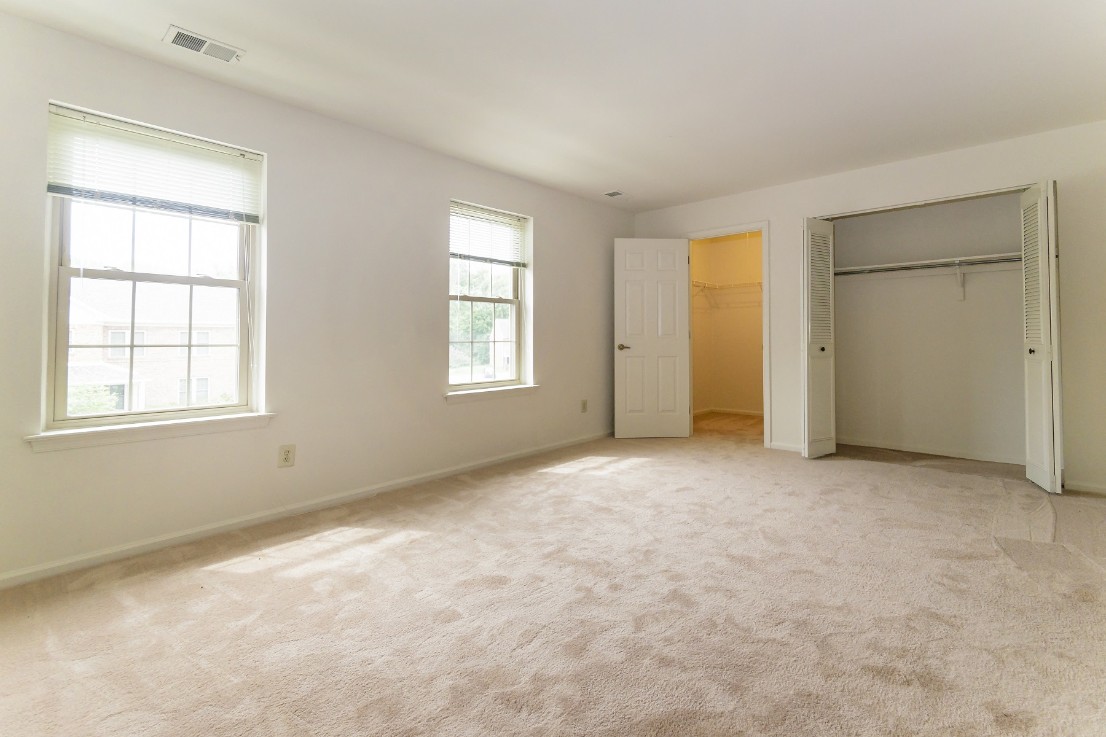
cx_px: 553
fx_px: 461
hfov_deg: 100.4
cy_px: 368
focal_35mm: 15
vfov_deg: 77.3
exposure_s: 1/125
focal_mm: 10
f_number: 5.6
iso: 400
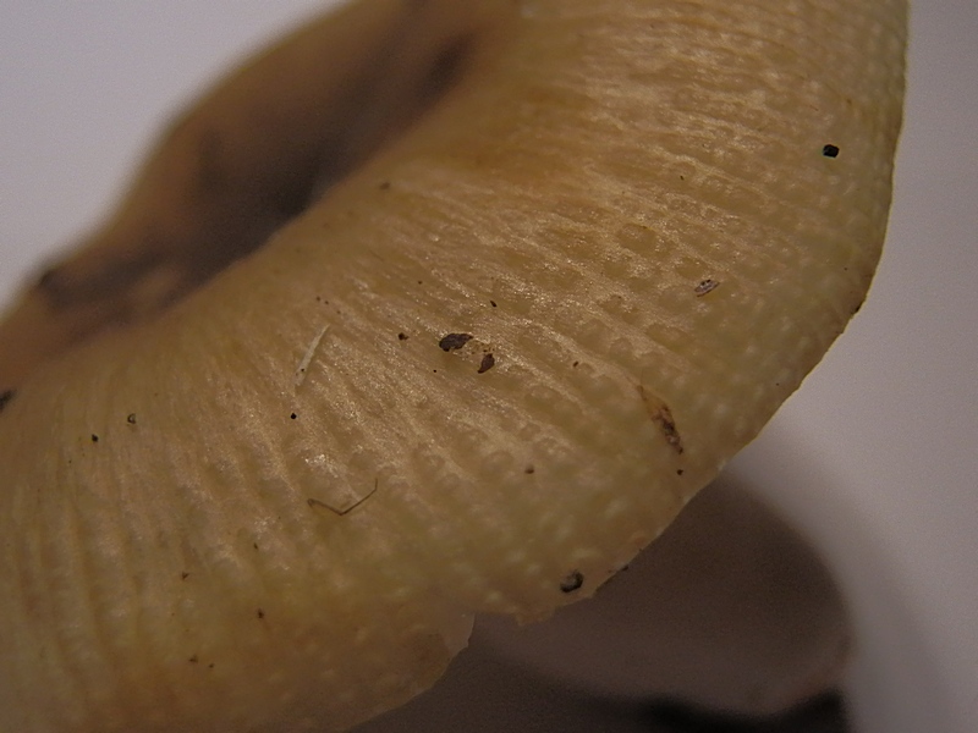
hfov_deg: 50.1
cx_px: 489
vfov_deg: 38.7
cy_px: 366
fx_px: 1045
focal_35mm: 37
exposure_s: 1/320
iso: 500
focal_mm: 6.7
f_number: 3.9
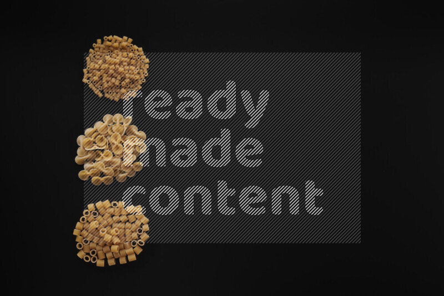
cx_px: 222
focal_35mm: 50
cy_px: 148
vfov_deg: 27.0
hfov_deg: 39.6
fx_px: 617
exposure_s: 1/100
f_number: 8
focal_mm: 50
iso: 100
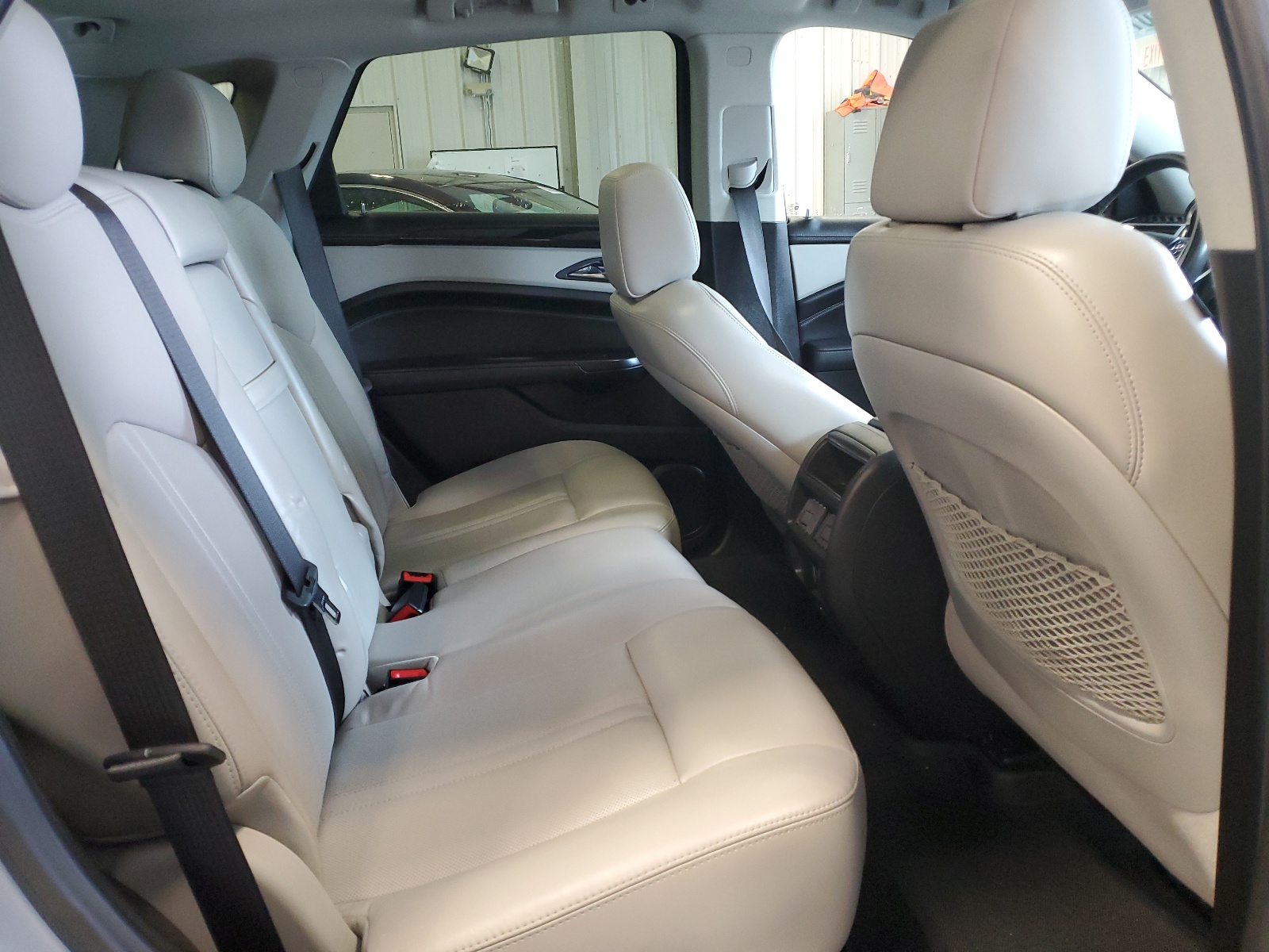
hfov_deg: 67.3
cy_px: 476
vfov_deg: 53.1
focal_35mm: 26
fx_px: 953
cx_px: 634
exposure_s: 1/60.2
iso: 241
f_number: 1.5
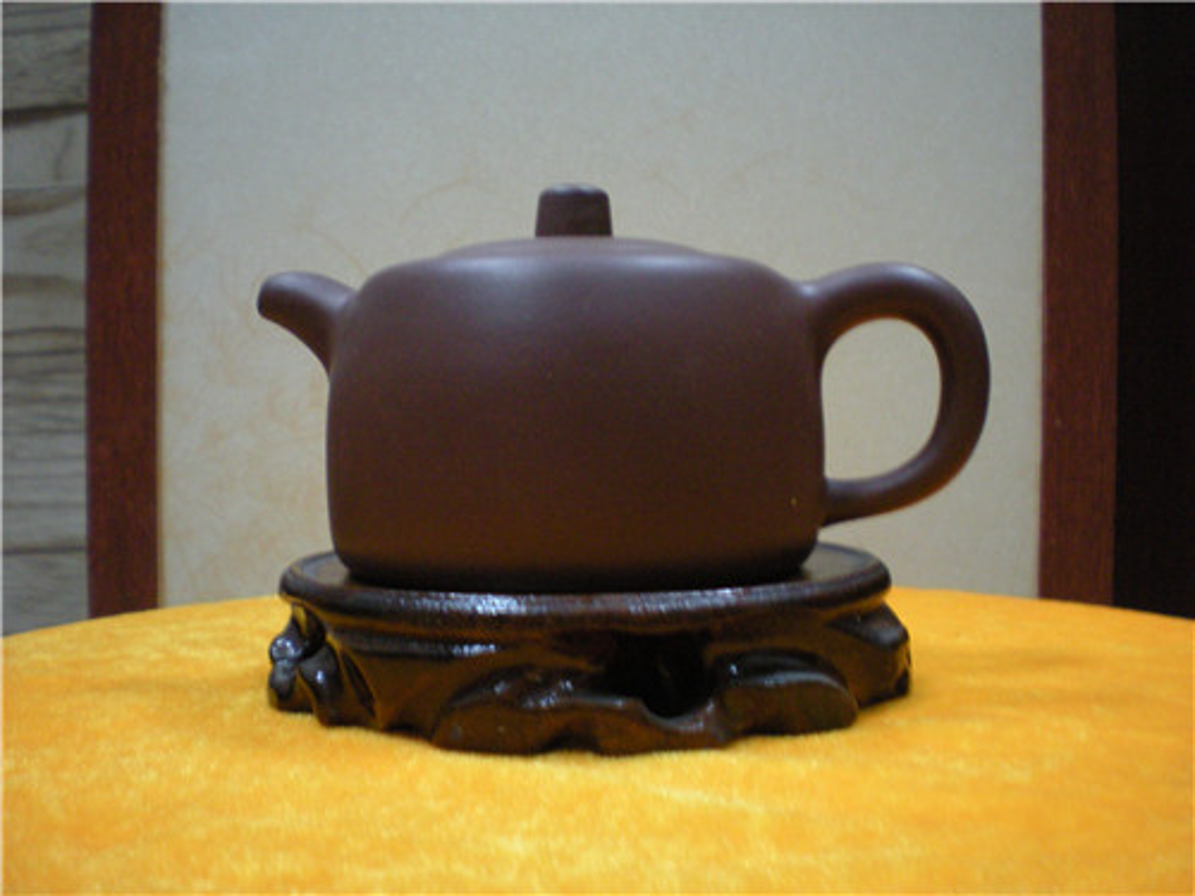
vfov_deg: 37.7
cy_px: 448
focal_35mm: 38
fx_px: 1312
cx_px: 598
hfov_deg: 49.0
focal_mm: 6.3
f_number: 3.1
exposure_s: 1/8
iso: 356
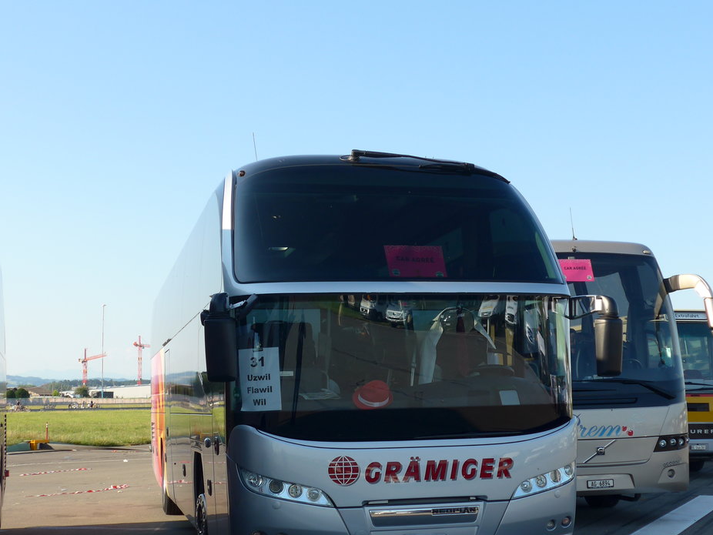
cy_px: 322
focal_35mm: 57
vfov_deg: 25.6
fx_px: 1174
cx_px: 388
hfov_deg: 33.8
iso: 80
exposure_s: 1/640
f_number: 2.8
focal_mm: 9
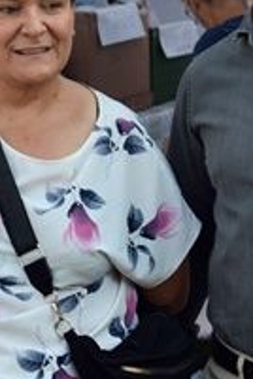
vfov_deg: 11.7
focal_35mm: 175
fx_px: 1845
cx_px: 125
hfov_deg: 7.8
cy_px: 143
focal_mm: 26
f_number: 4
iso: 100
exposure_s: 1/200
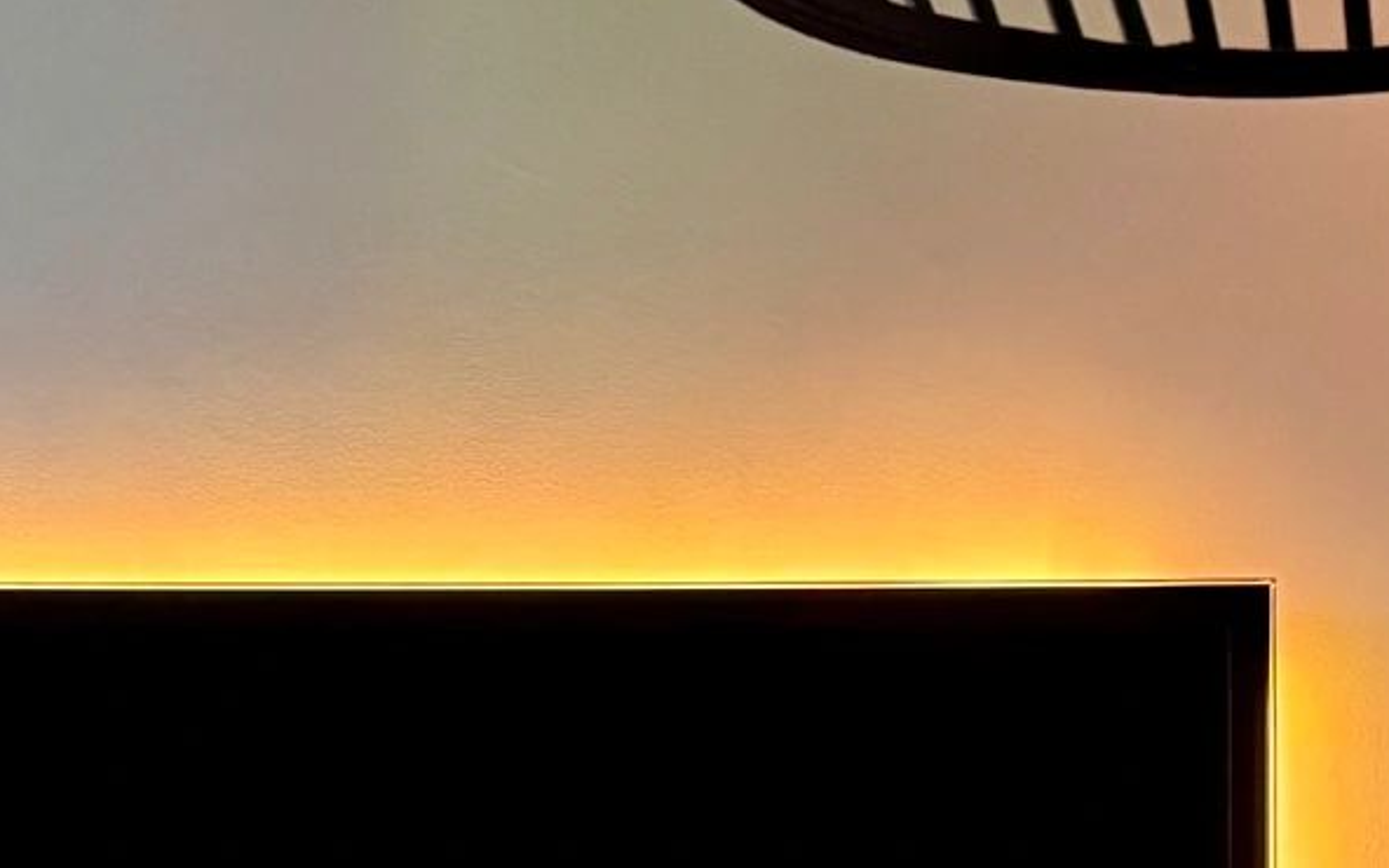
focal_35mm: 110
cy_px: 1159
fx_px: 4164
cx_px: 296
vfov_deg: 11.6
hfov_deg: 18.8
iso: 800
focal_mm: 6.76
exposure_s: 1/44
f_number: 1.78
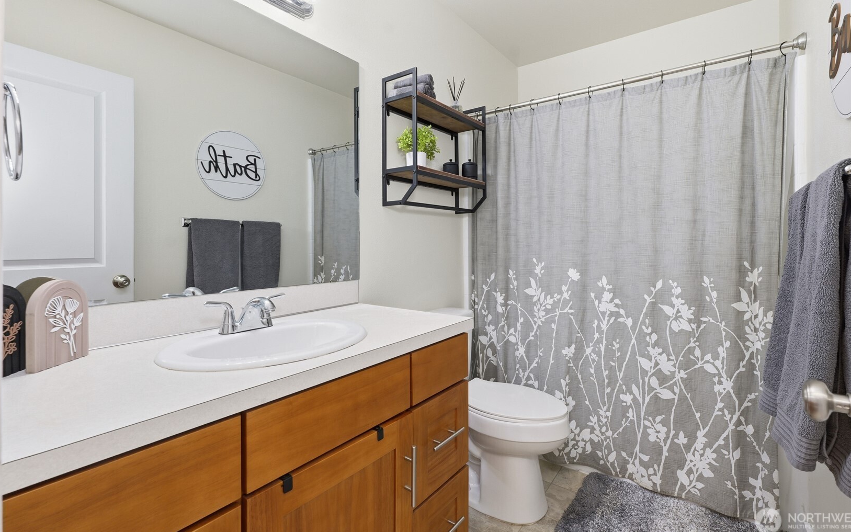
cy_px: 245
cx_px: 439
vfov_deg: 67.9
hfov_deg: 94.3
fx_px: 394
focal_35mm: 17
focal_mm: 16
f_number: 10
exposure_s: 1/50
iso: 800
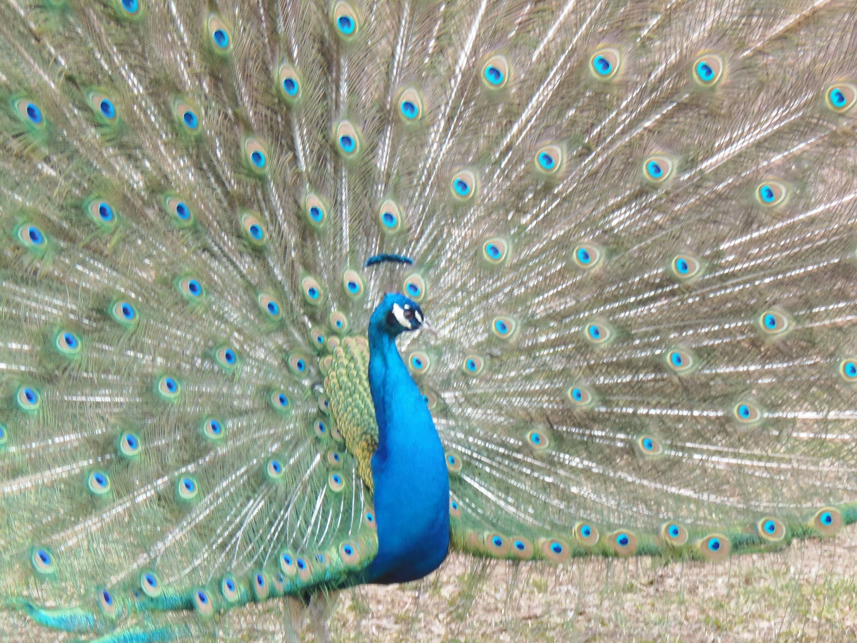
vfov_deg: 7.0
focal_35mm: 211
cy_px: 322
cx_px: 428
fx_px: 5224
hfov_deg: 9.4
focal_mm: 39.2
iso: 160
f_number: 5
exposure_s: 1/50
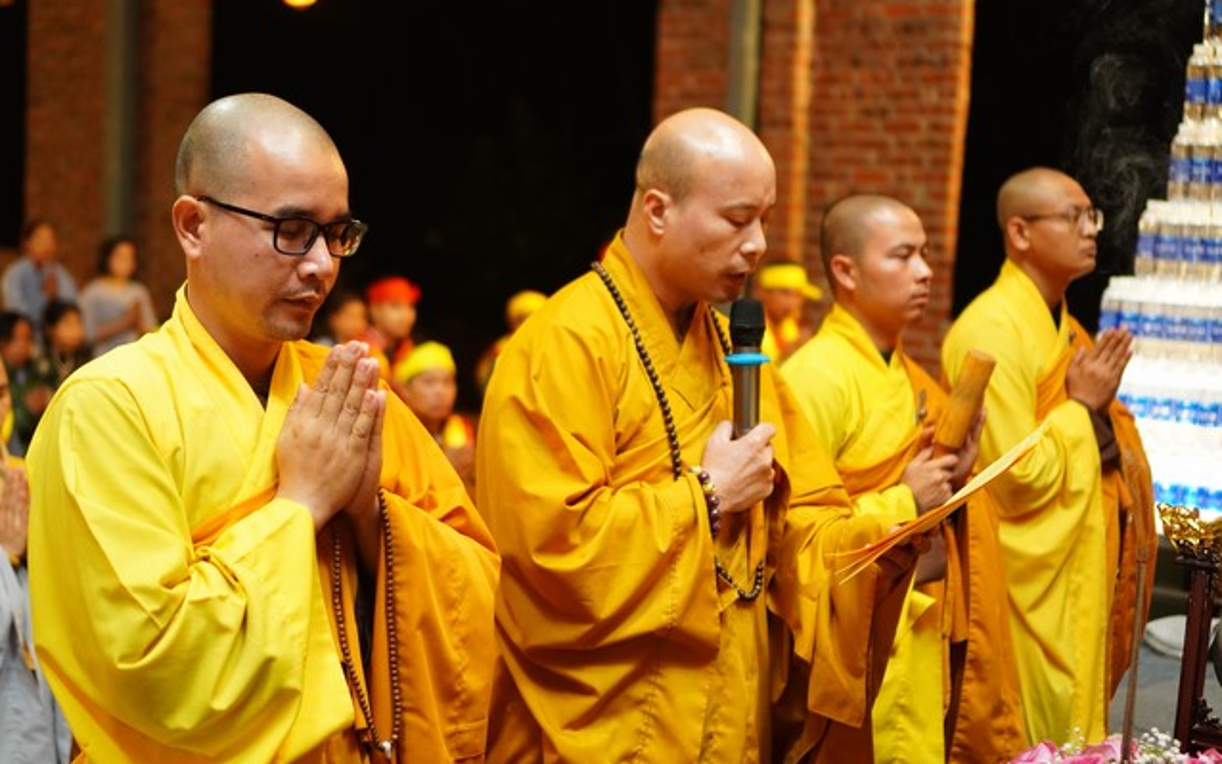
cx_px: 601
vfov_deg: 23.8
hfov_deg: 37.2
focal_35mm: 55
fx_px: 1816
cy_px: 380
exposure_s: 1/80
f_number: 1.8
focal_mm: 35
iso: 1600
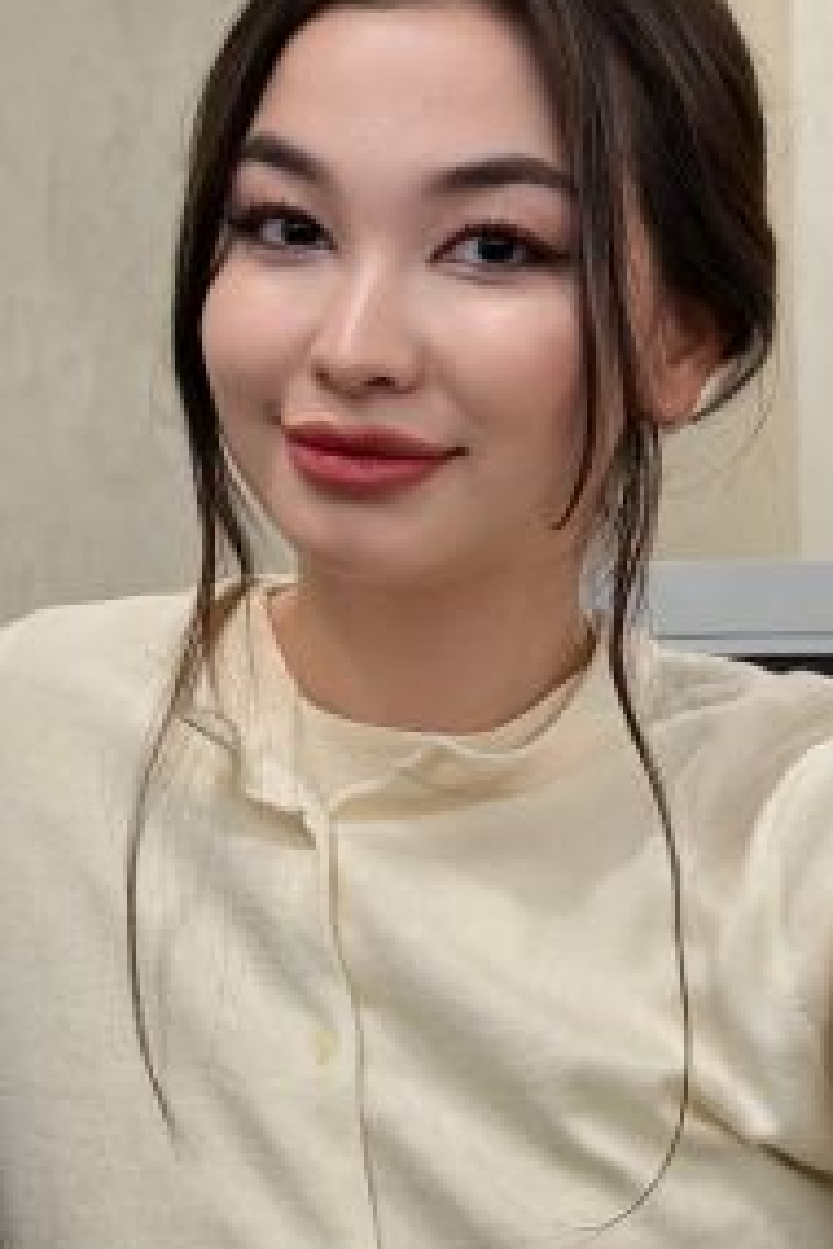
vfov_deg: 24.1
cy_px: 399
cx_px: 438
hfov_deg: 16.3
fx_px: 2915
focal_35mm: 84
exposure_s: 1/33
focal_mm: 6.76
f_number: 1.78
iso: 200
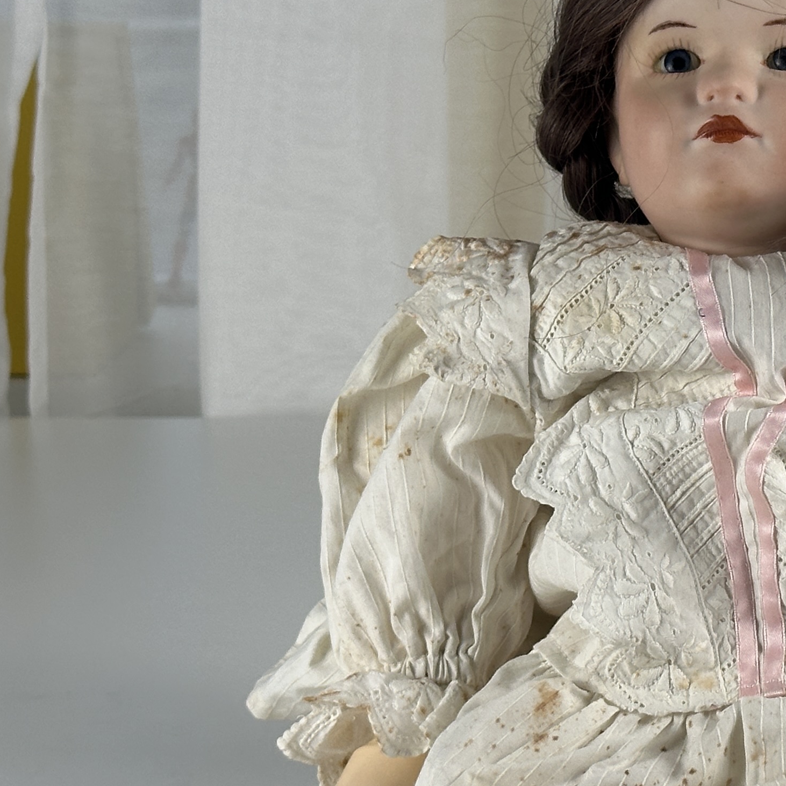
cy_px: 498
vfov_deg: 14.9
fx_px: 3006
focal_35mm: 117
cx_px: 704
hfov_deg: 14.7
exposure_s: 1/221
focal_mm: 6.86
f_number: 1.78
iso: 64
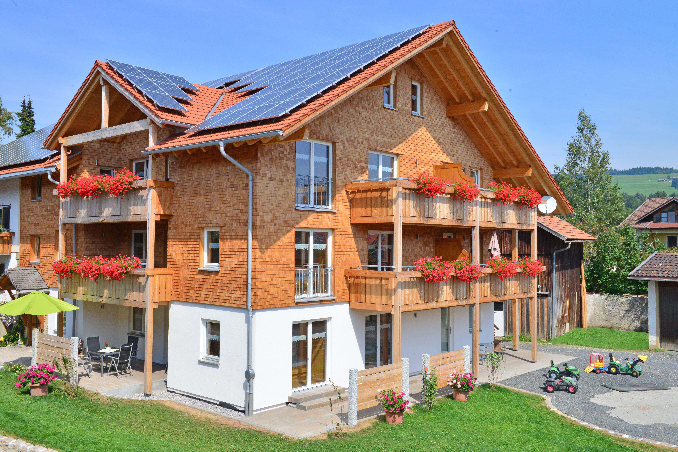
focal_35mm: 35
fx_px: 659
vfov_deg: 37.9
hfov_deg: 54.4
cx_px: 339
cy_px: 226
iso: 500
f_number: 18
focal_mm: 35
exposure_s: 1/200
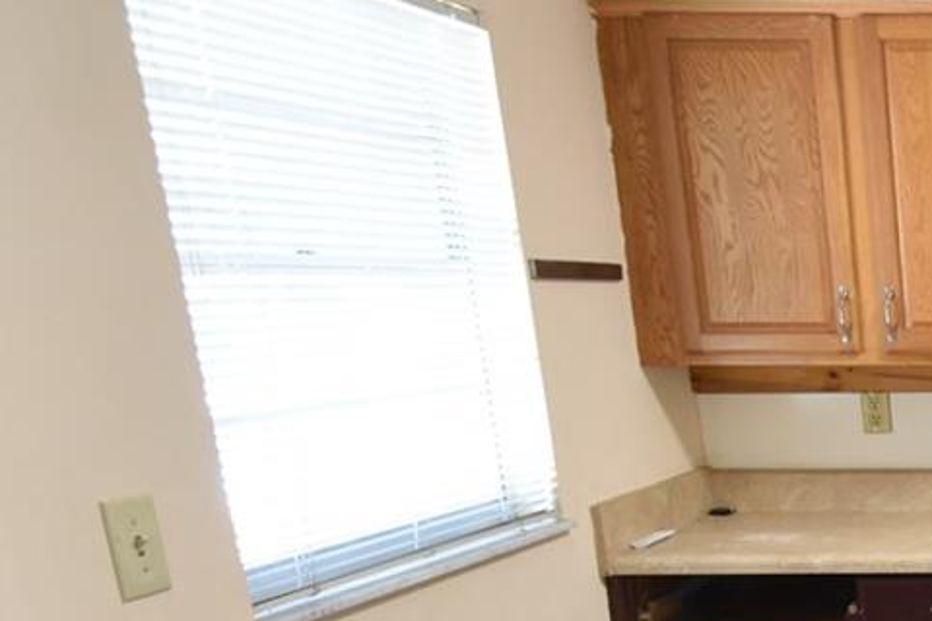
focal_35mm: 50
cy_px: 677
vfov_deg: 25.1
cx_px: 1272
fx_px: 1294
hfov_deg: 29.8
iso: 800
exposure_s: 1/60
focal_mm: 10
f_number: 3.5
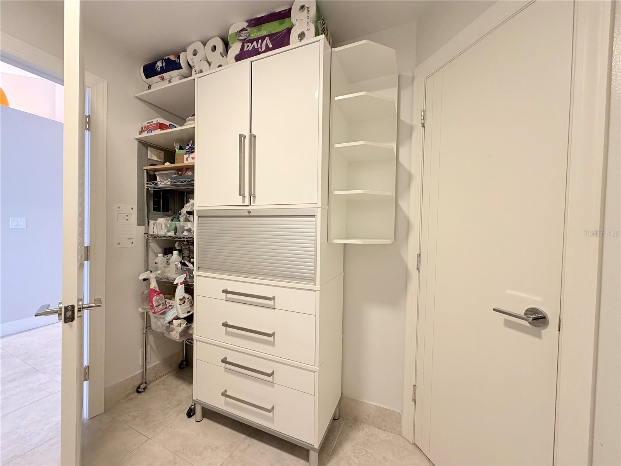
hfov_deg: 102.1
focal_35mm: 14
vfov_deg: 85.7
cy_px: 233
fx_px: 251
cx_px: 310
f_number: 2.2
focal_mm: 2.22
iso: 200
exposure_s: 1/60
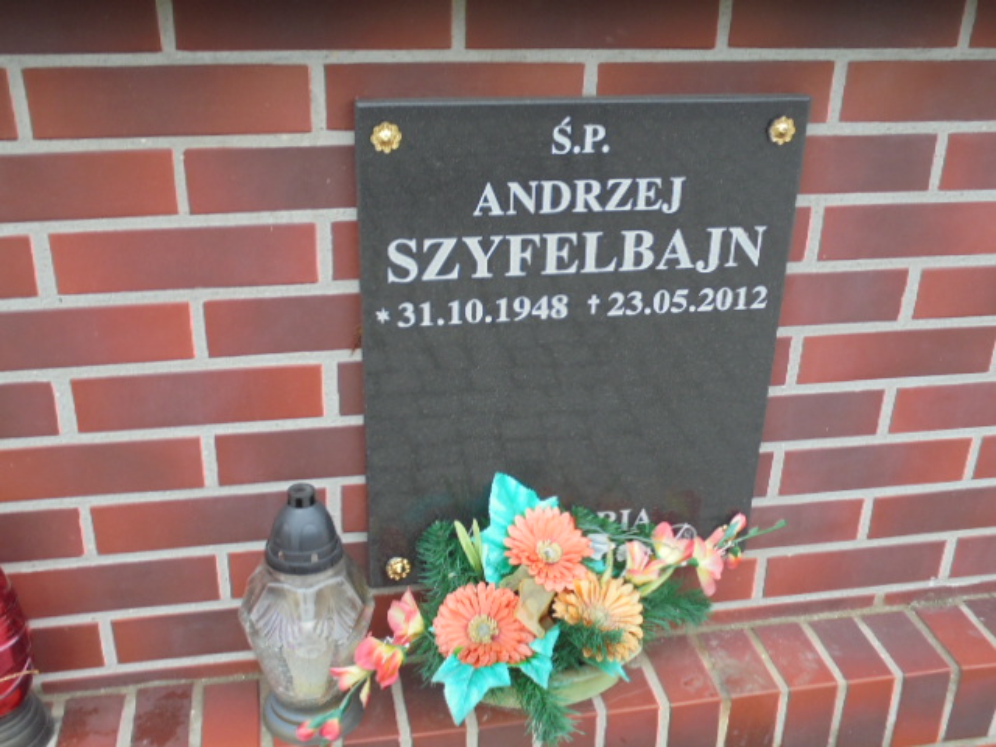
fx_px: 1093
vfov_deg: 37.7
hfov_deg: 49.0
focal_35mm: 38
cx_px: 498
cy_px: 374
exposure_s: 1/60
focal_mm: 6.9
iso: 100
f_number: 4.2
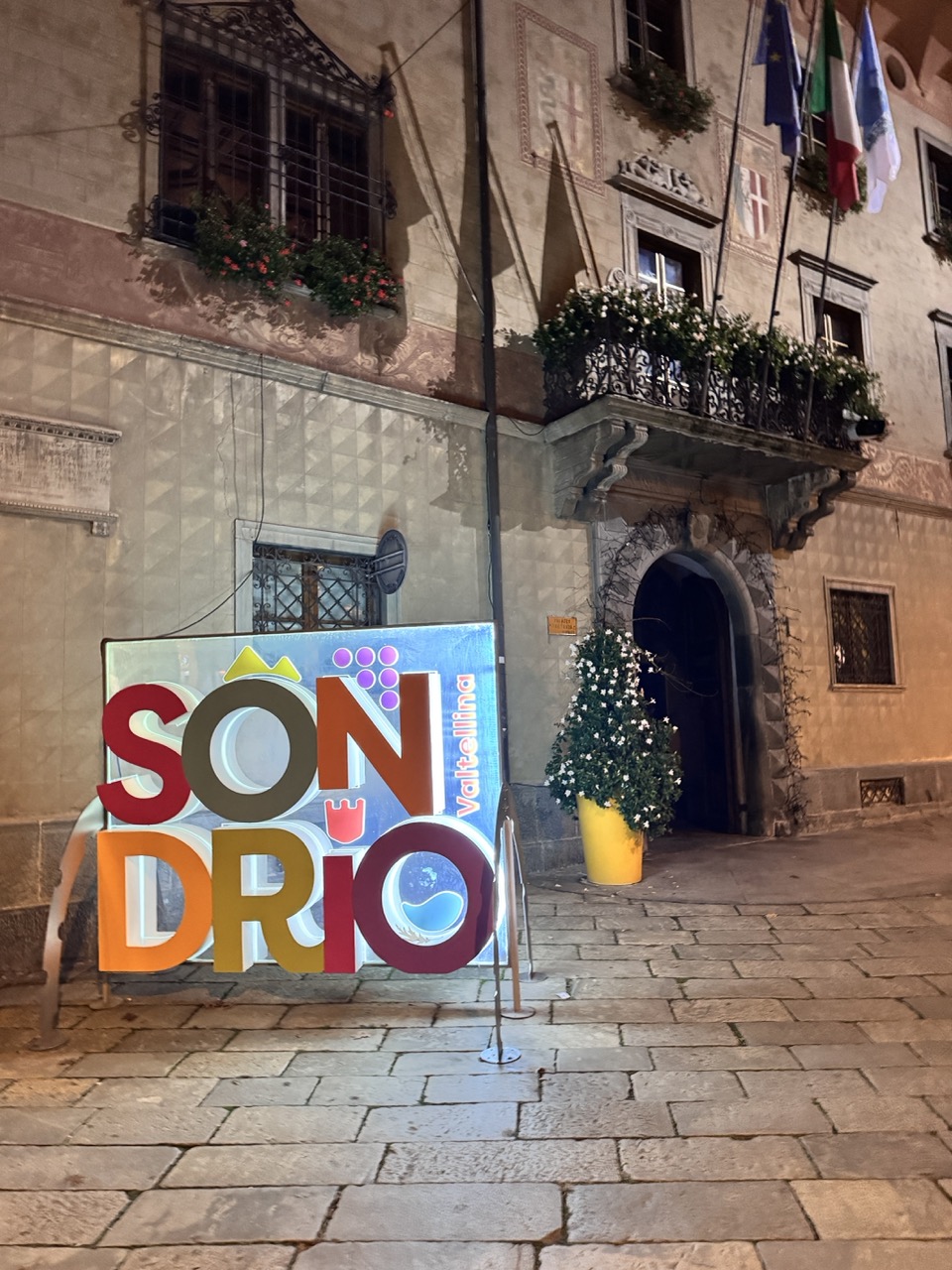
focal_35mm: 24
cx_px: 476
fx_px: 880
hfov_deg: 56.8
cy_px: 635
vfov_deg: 71.6
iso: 800
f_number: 1.78
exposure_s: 1/33
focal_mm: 6.76
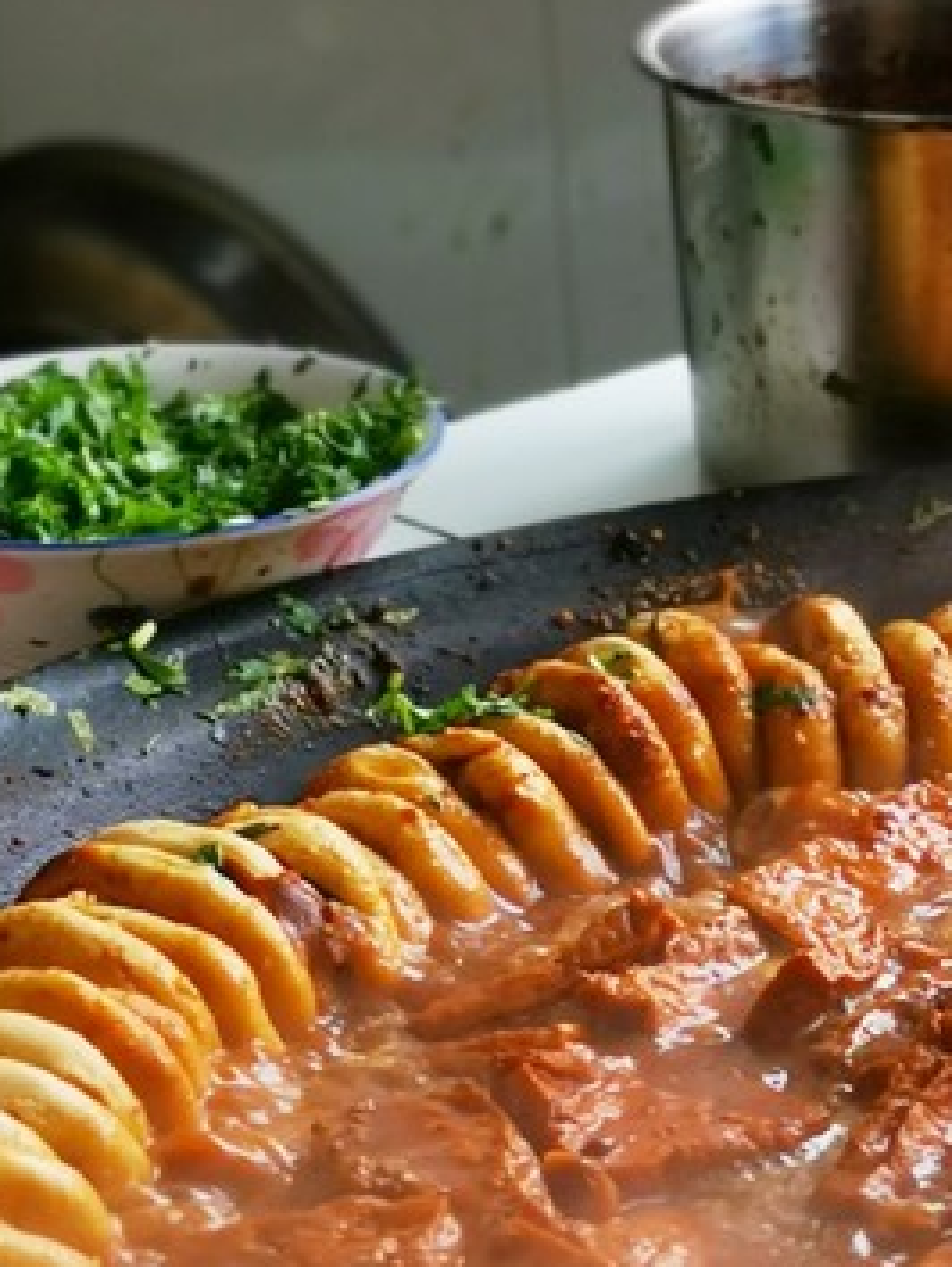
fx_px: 4761
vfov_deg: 15.1
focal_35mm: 130
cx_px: 1067
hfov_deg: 11.2
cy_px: 990
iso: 50
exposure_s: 1/168
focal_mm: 5.58
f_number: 4
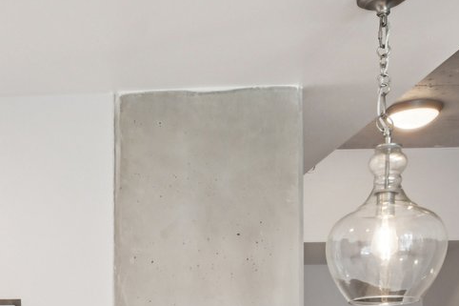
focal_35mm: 68
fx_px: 867
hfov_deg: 26.1
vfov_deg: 18.1
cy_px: 443
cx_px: -107
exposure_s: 1/20
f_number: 8
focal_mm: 16
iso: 400
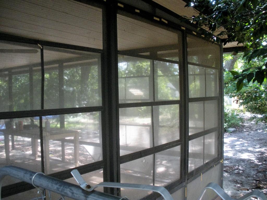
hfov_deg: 51.4
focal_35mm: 36
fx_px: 278
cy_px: 100
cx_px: 134
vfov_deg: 39.7
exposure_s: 1/65.4
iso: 360
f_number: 3.5
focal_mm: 6.3
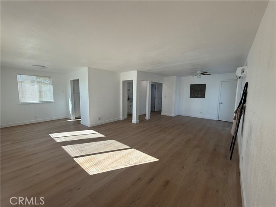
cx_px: 138
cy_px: 104
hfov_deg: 102.1
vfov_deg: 85.7
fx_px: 112
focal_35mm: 14
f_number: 2.2
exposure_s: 1/149
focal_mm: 2.22
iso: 50
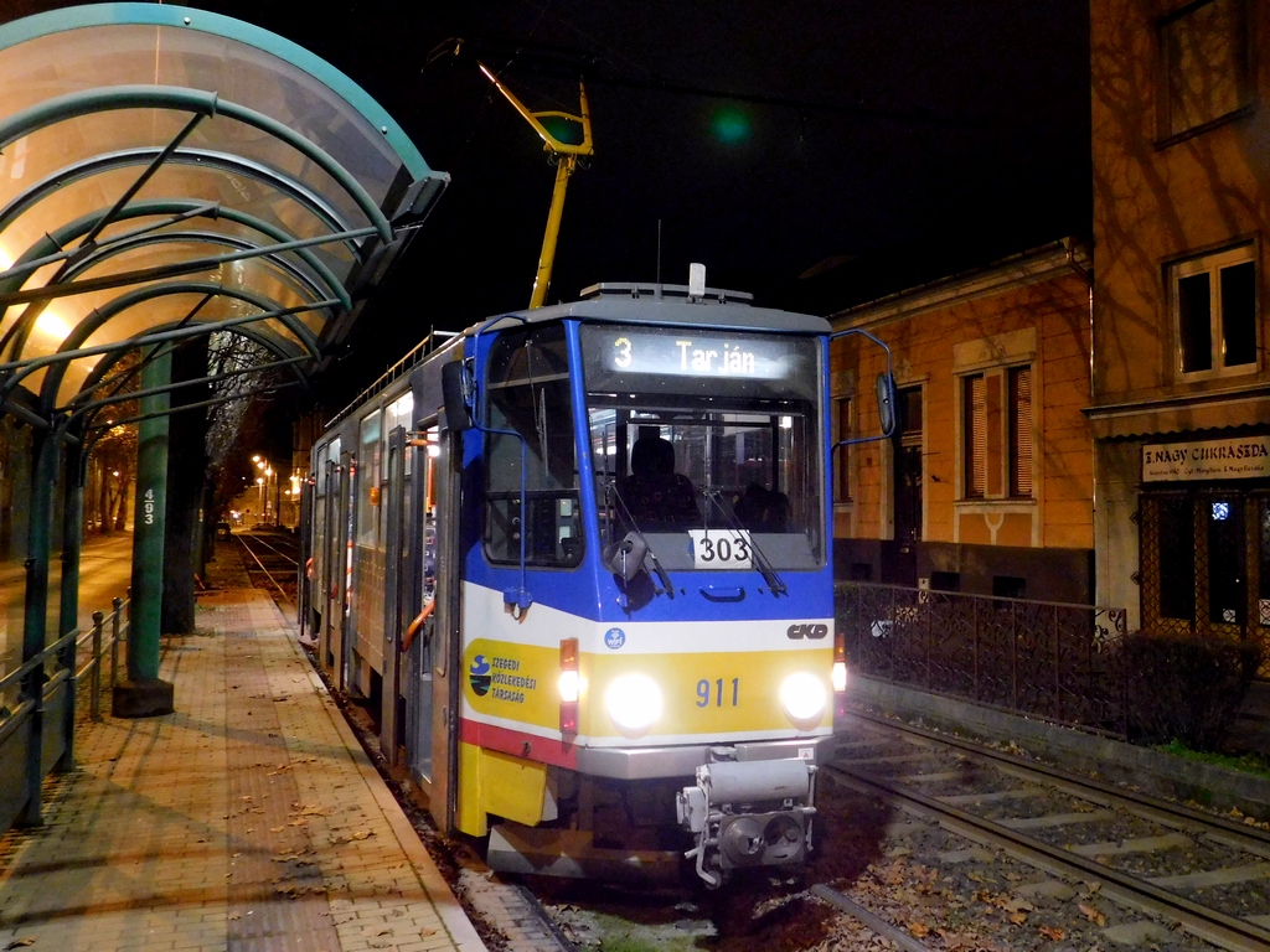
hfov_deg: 60.0
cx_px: 635
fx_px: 1101
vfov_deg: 46.8
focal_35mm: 30
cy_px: 476
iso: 800
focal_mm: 5.3
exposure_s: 1/8
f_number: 3.2
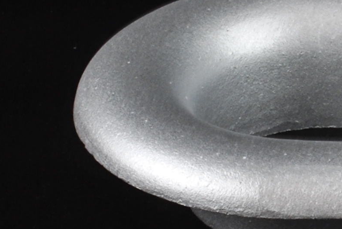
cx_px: 407
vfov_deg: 9.7
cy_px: 99
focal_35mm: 142
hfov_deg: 14.0
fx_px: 1351
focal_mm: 32
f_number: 22
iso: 100
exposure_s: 1
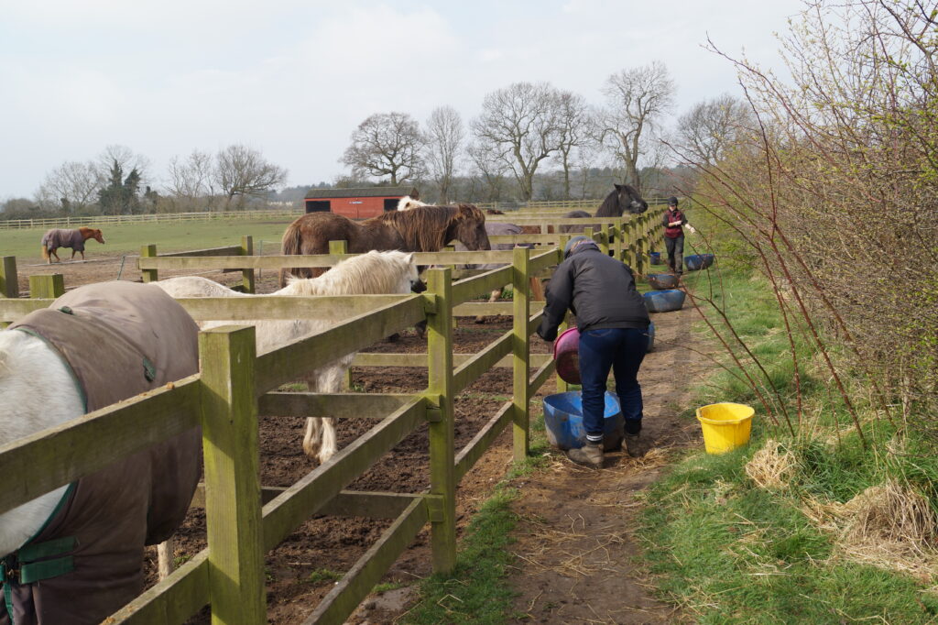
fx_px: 938
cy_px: 312
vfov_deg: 36.8
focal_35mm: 36
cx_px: 469
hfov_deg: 53.1
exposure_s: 1/250
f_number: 5.6
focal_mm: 24
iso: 100
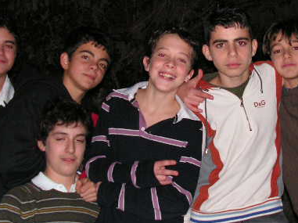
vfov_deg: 19.9
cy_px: 108
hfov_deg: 26.2
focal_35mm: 74
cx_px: 202
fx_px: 636
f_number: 3.2
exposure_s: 1/40
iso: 200
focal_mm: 7.4
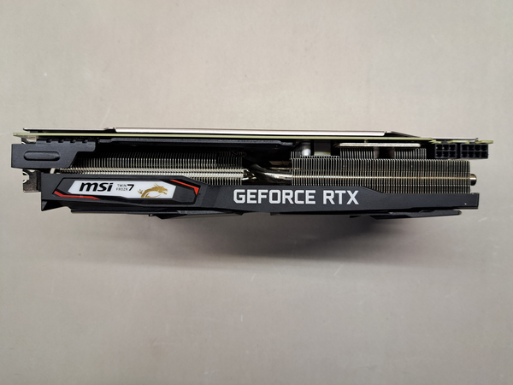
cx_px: 256
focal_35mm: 24
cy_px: 192
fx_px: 356
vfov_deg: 56.8
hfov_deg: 71.6
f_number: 1.8
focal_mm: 5.23
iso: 50
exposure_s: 1/50
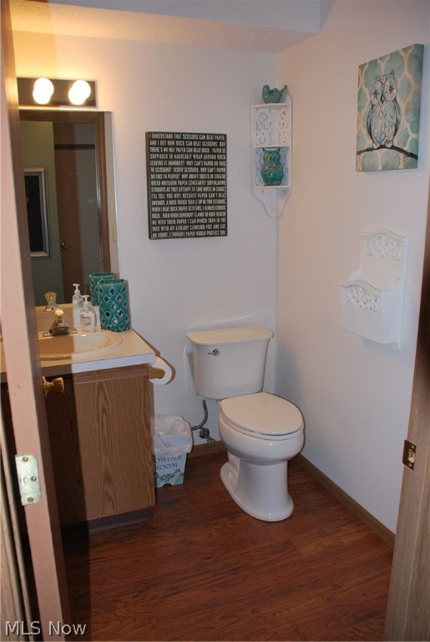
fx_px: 535
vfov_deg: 61.8
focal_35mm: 30
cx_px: 215
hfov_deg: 43.8
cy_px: 321
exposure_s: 1/60
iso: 200
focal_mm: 20
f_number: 3.8
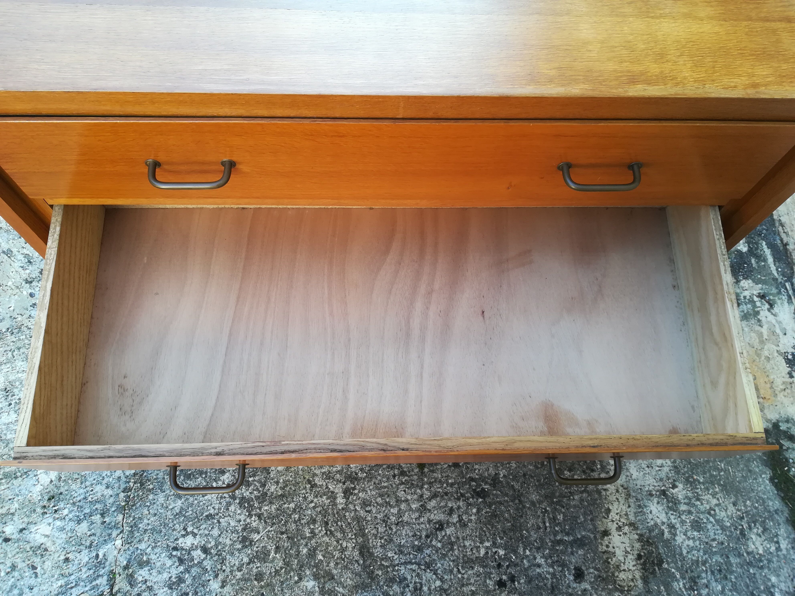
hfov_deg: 67.3
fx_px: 597
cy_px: 298
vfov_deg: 53.1
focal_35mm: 26
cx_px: 398
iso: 80
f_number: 2.2
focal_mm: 3.83
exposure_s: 1/50
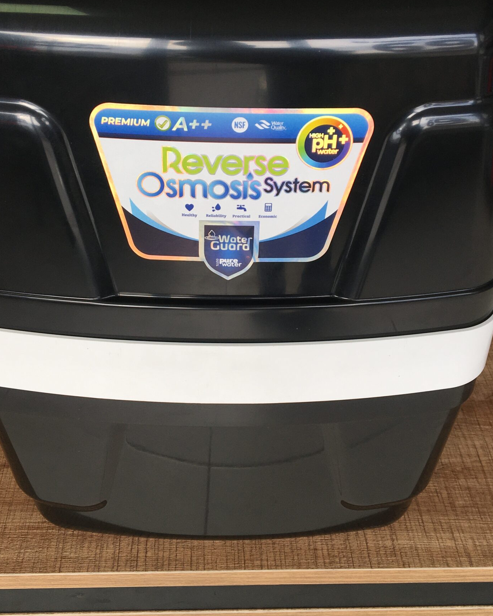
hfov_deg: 35.7
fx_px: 766
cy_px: 252
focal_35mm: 42
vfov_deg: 43.6
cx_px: 238
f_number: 2.2
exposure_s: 1/142
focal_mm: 4.15
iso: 25
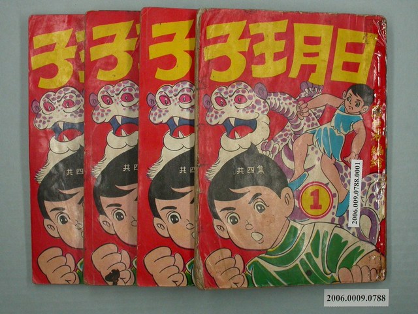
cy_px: 157
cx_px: 209
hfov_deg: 35.5
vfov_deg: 27.0
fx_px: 652
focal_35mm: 54
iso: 200
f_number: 6
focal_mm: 11.3
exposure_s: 1/30
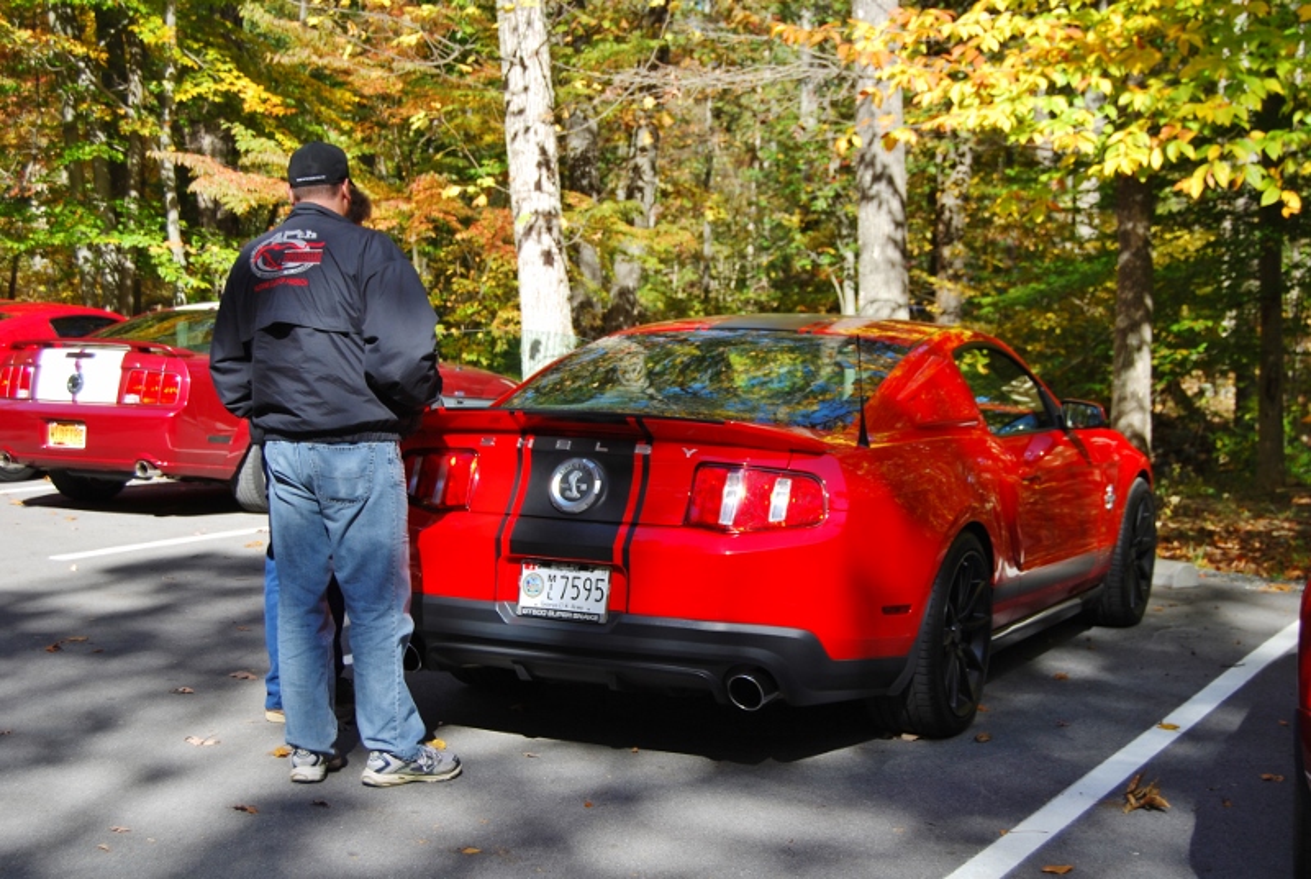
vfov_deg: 23.9
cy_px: 440
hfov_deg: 35.0
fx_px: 2079
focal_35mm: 57
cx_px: 656
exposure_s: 1/160
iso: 100
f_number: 6.3
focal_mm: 38
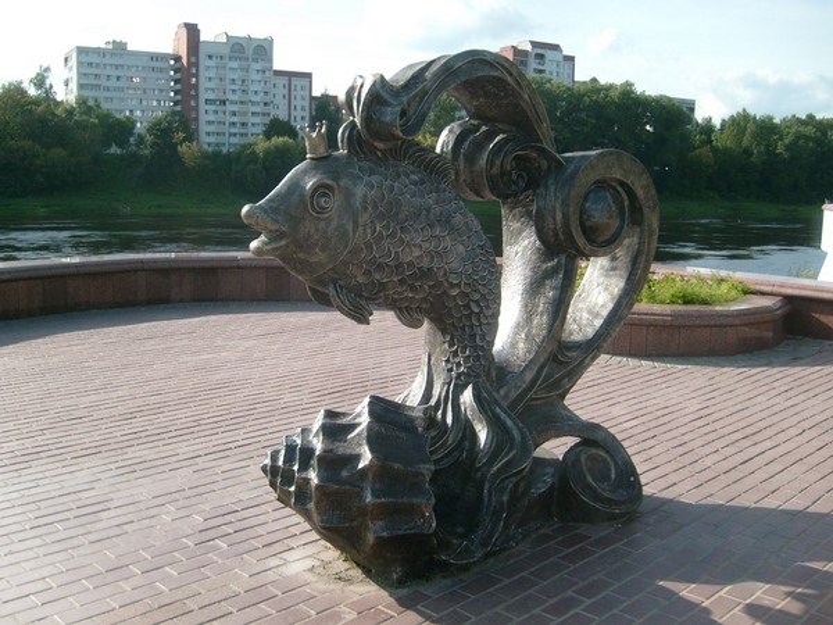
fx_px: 842
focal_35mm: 35
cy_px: 312
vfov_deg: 40.7
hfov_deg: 52.6
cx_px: 416
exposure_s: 1/180
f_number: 7.1
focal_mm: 5.8
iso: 100
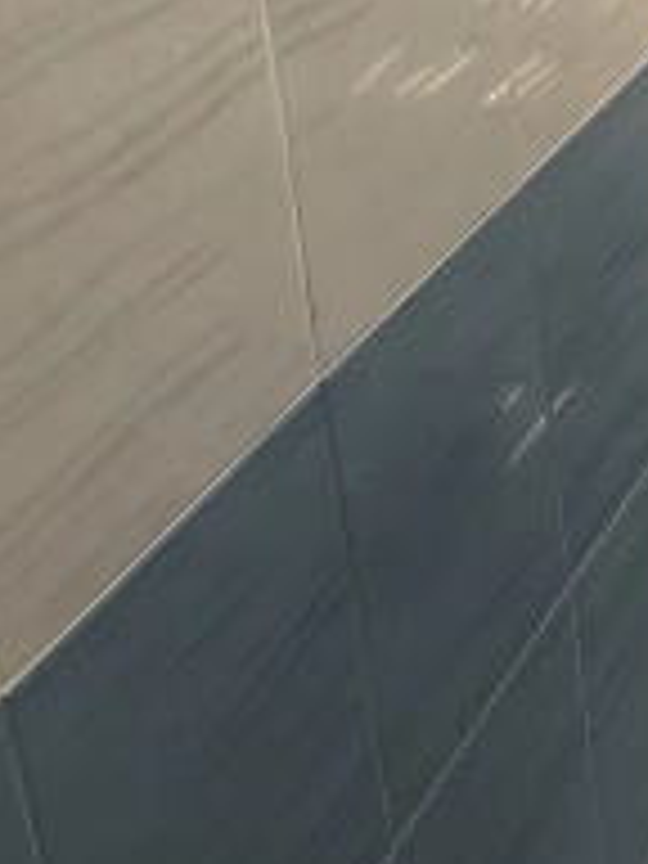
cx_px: 1161
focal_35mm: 73
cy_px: -135
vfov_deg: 24.5
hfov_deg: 16.8
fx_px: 1822
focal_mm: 1.76
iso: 400
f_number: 2.2
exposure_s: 1/50
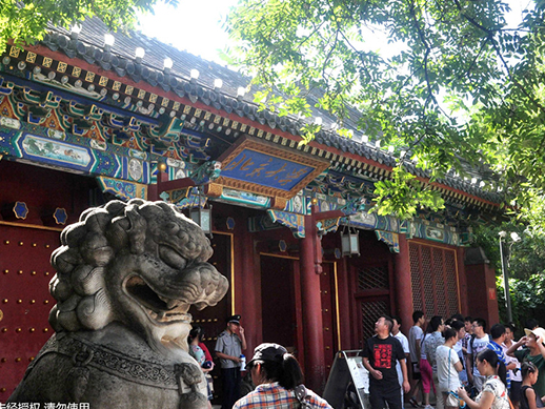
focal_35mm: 50
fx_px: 788
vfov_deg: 29.1
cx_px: 249
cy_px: 207
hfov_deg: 38.1
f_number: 9
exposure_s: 1/160
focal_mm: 30
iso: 800
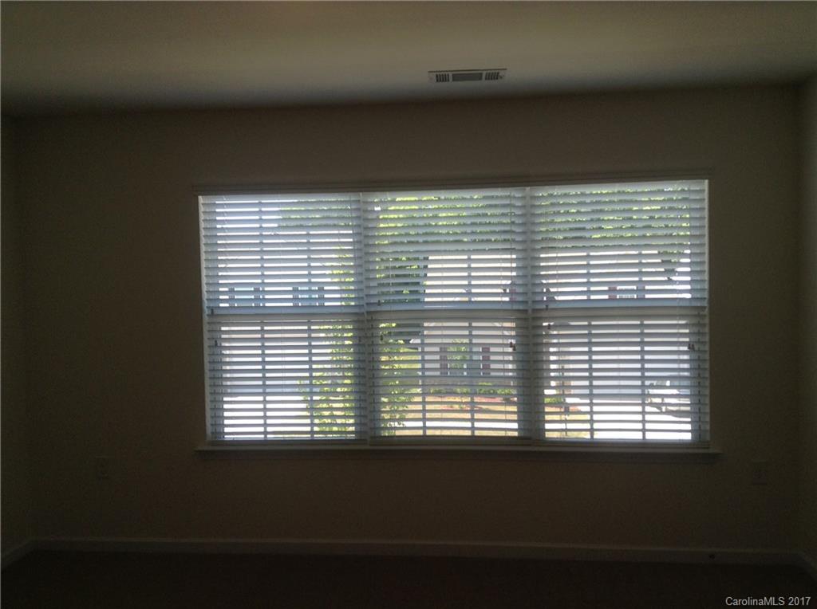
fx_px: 777
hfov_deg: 55.4
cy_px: 304
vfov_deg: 42.8
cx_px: 408
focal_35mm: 33
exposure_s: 1/120
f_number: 2.4
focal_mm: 3.3
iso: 32
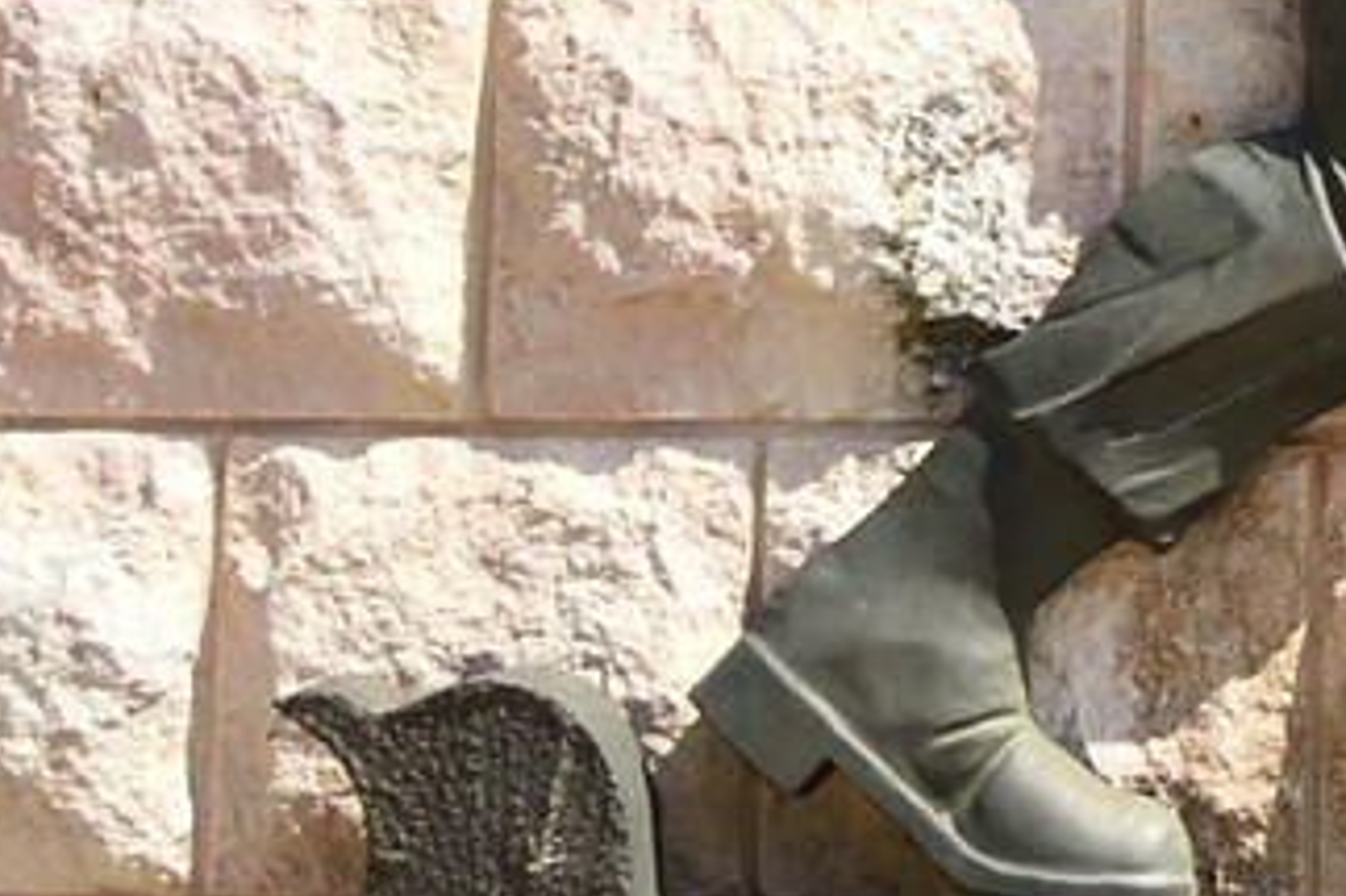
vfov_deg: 5.1
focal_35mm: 260
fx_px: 9716
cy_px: -1525
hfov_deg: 7.6
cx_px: 2700
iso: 200
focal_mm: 35
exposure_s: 1/250
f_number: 11
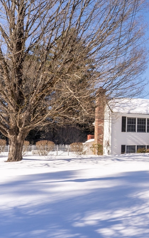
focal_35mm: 37
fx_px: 240
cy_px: 119
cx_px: 175
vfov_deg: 52.8
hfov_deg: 29.9
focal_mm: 24
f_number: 18
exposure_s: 1/60
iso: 100
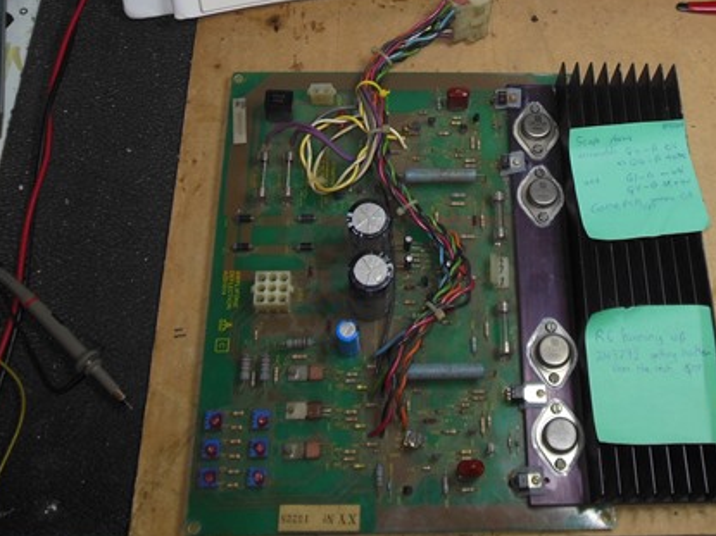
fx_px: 558
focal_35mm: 27
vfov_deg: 51.3
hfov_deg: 65.3
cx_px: 371
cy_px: 257
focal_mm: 4.5
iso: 125
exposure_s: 1/30
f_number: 3.2
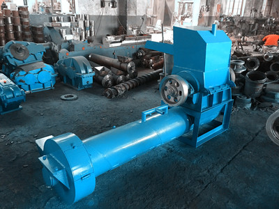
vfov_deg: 48.2
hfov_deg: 61.7
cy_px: 104
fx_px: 234
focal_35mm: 29
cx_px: 140
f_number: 2.2
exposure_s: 1/30
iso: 200
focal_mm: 4.15
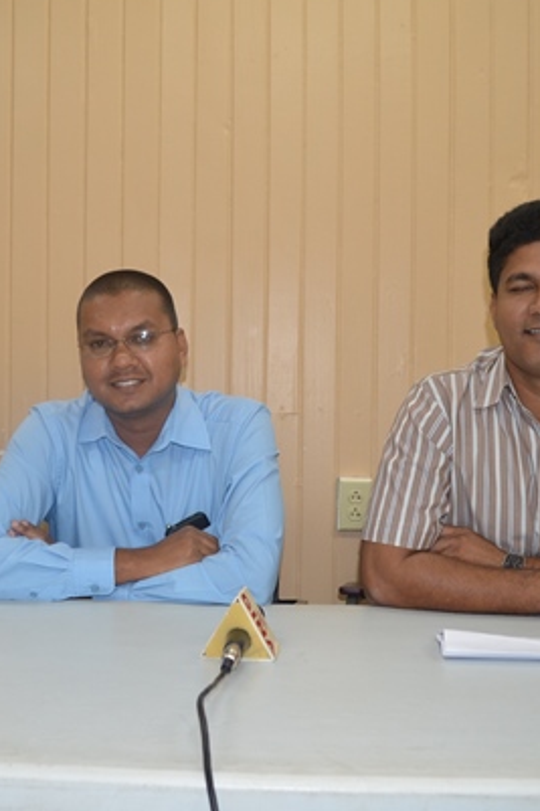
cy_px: 398
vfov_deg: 45.4
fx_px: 968
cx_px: 206
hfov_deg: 31.0
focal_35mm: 43
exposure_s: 1/60
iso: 500
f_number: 3.5
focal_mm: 18
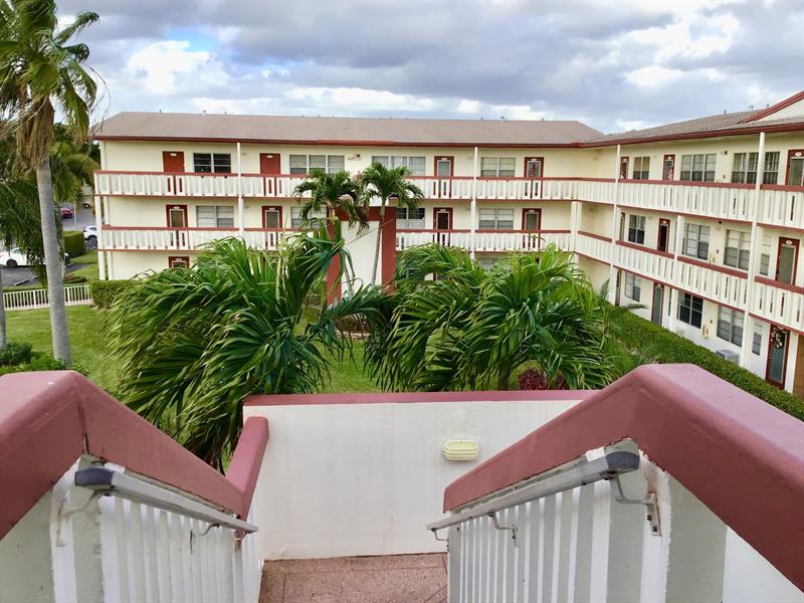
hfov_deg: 58.4
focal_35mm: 31
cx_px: 402
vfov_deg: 45.4
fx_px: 720
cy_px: 302
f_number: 2.4
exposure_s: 1/347
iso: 25
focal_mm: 3.3
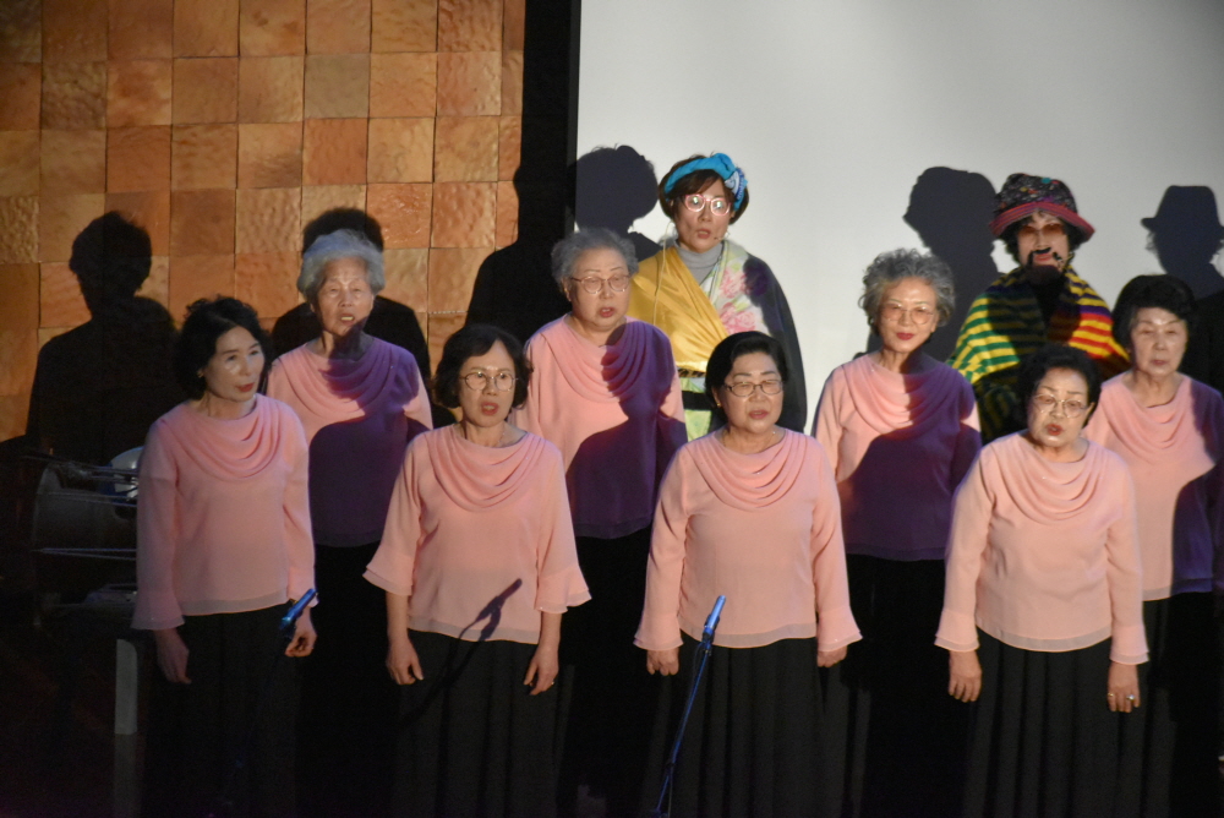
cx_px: 612
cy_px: 409
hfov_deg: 9.8
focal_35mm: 210
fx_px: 7144
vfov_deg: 6.6
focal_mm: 140
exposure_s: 1/125
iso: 6400
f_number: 4.8
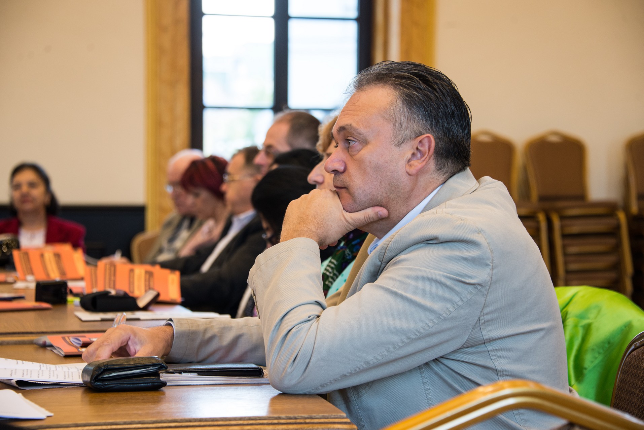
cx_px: 322
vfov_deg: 14.0
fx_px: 1754
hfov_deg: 20.8
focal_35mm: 98
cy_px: 215
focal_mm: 98
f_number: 5.3
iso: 800
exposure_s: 1/50
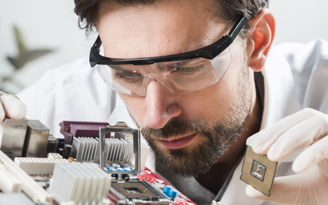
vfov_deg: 12.1
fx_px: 965
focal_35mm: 108
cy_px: 108
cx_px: 164
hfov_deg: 19.3
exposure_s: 1/160
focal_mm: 105
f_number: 7.1
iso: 160
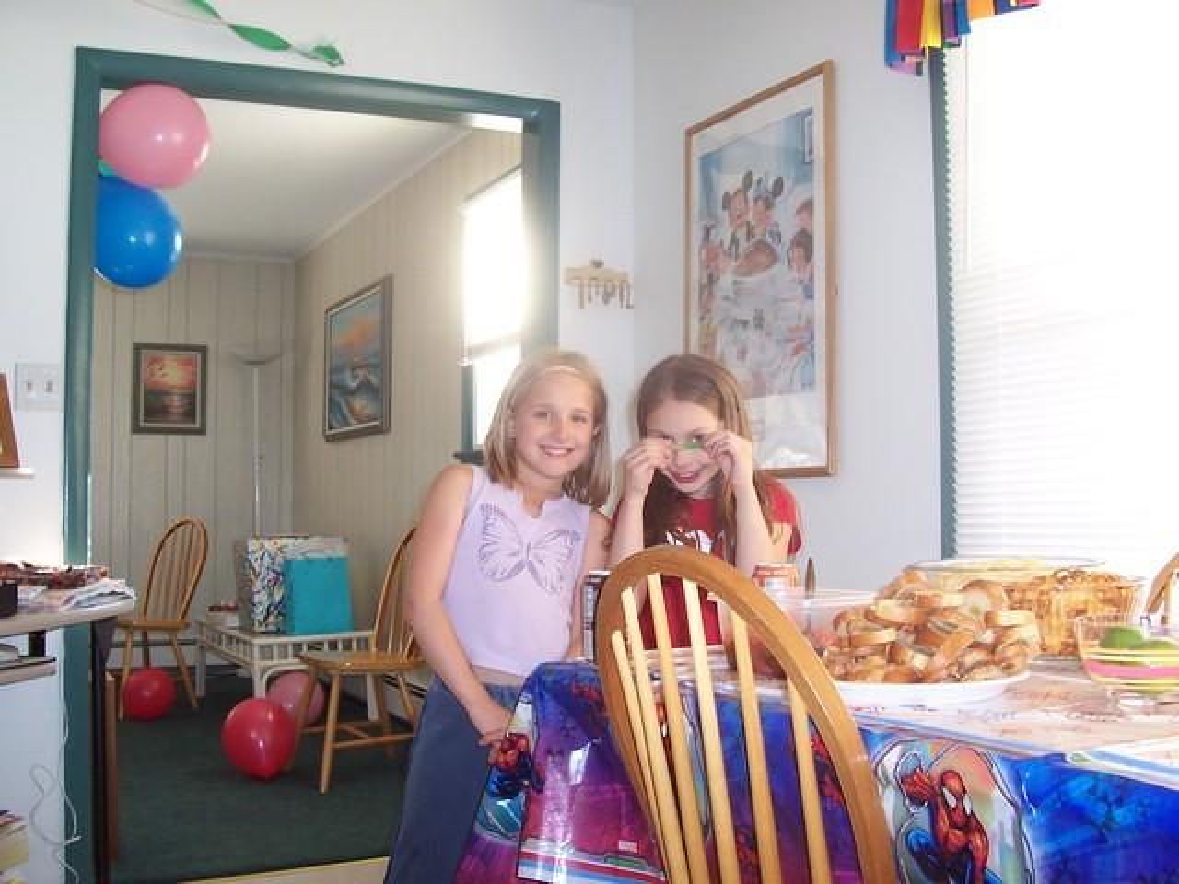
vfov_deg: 38.7
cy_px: 442
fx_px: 1260
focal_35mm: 37
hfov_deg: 50.1
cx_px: 590
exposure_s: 1/60
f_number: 2.8
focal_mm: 5.6
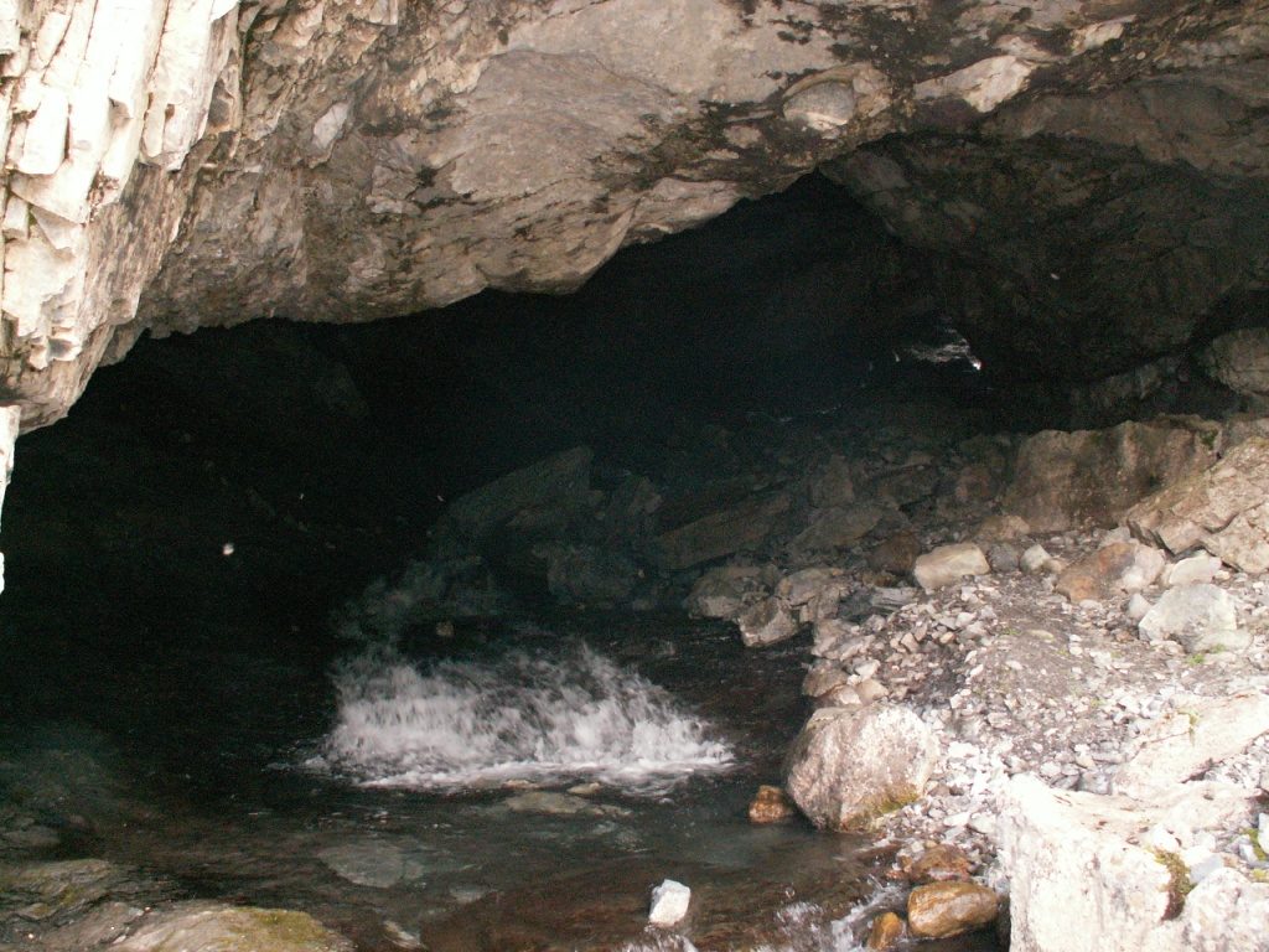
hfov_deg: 52.6
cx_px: 634
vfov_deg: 40.7
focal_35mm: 35
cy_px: 476
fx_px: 1283
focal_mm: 5.86
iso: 160
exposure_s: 1/40
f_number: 2.8
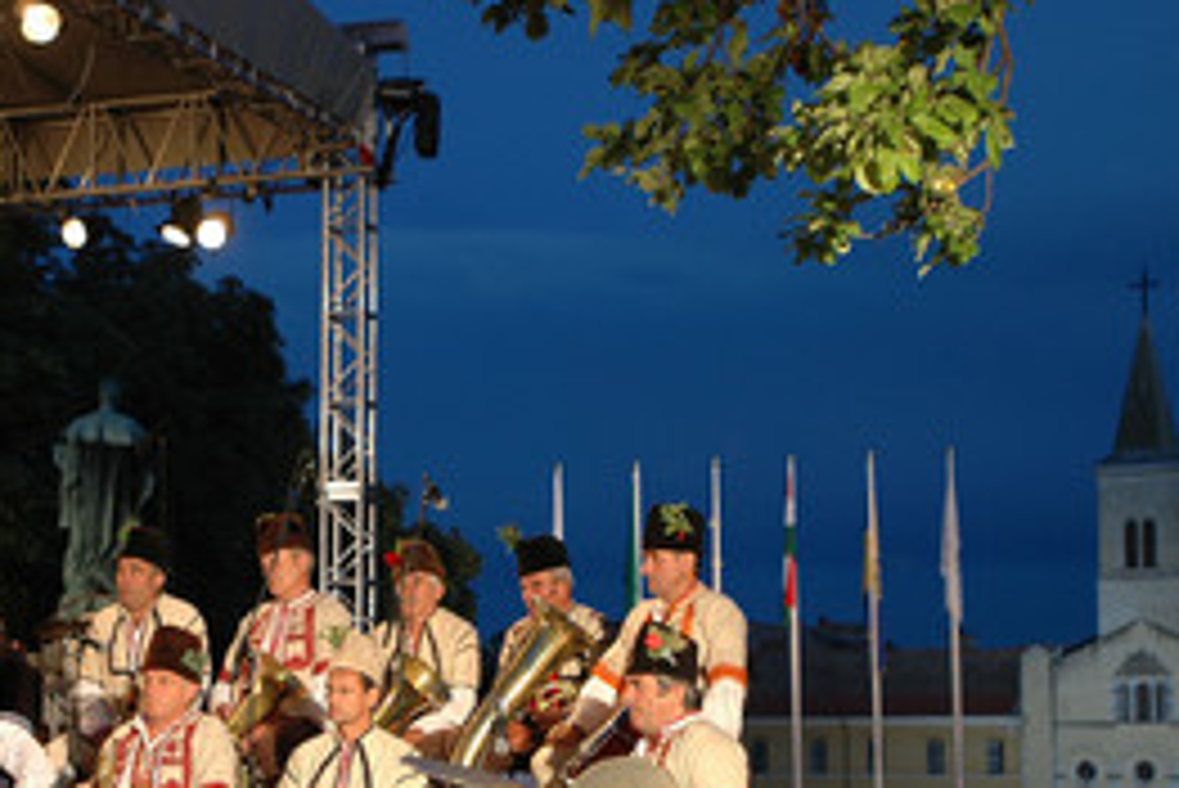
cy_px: 581
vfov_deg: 17.6
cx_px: 434
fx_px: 2523
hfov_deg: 26.2
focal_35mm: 77
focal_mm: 32
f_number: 2.8
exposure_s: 1/20
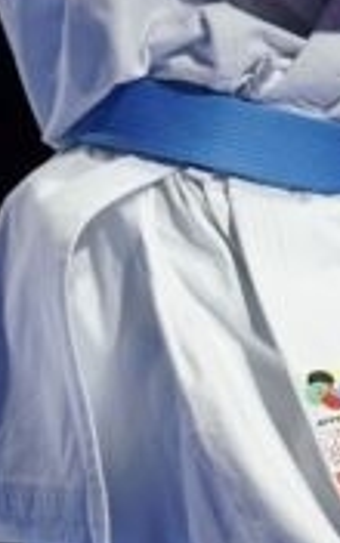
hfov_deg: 1.8
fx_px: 10526
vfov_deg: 3.0
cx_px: 362
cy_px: 296
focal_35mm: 710
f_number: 2.8
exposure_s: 1/500
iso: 500
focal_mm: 102
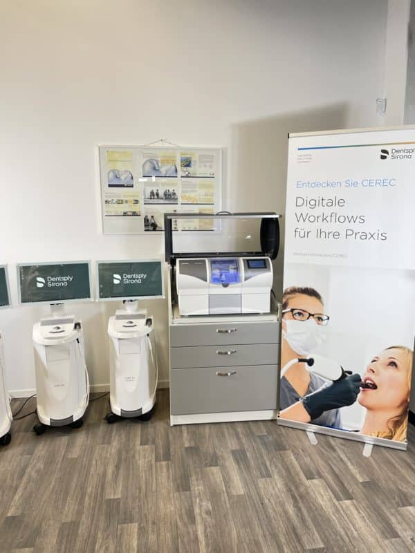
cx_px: 208
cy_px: 276
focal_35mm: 26
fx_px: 416
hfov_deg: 53.1
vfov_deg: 67.3
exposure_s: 1/100
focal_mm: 4.2
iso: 100
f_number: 1.6
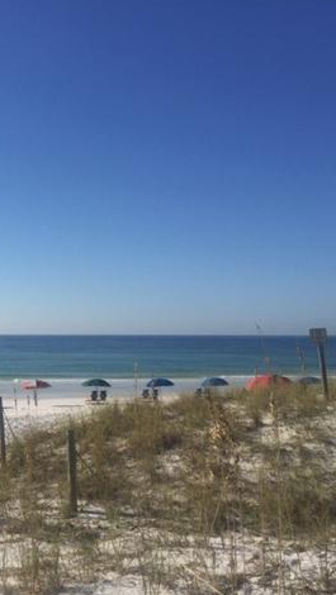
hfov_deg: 26.1
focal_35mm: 43
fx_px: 680
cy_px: 296
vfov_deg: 47.3
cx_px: -9
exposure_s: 1/4405
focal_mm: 4.15
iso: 32
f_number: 2.2
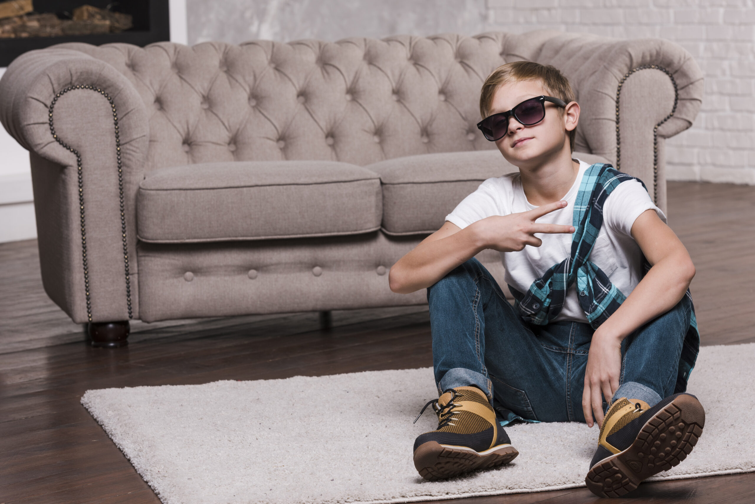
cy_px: 252
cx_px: 378
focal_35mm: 112
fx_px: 2350
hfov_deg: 18.3
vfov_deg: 12.2
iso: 125
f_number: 8
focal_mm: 112
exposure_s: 1/160
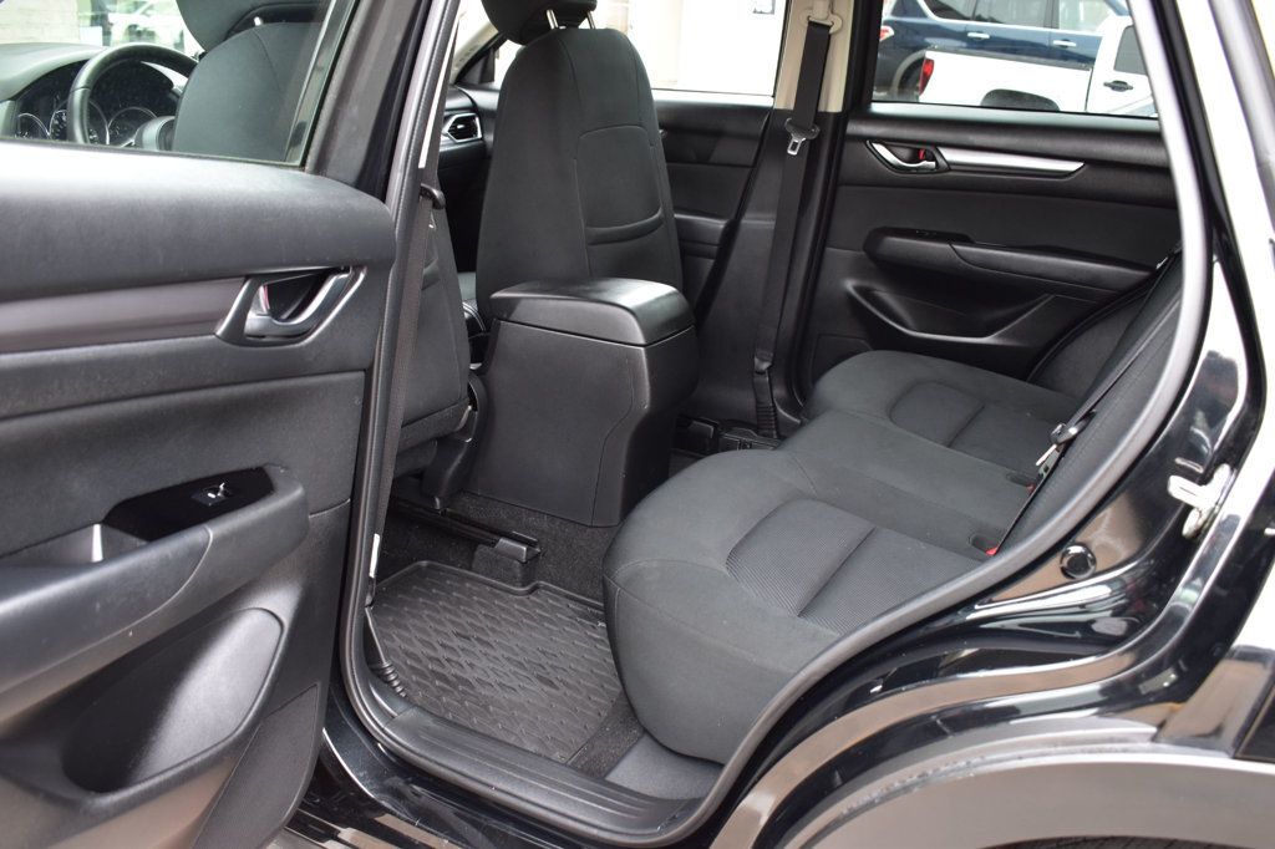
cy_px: 424
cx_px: 638
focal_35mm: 33
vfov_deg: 39.9
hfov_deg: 57.2
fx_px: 1168
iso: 500
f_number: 6.3
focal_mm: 22
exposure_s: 1/15
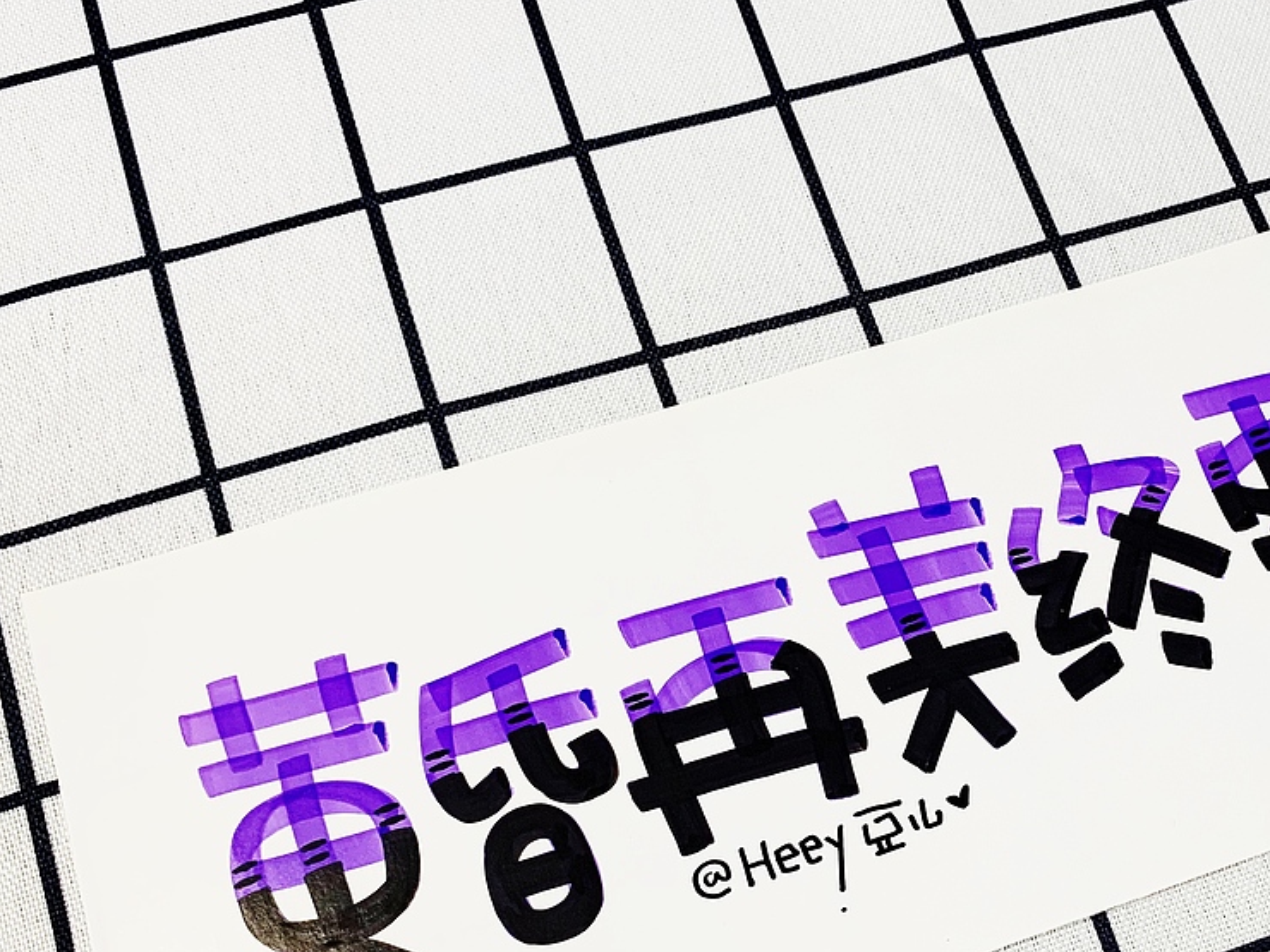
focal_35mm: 45
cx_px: 1009
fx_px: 1651
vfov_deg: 32.0
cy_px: 604
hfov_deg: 40.4
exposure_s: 1/105
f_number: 1.8
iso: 100
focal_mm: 4.25
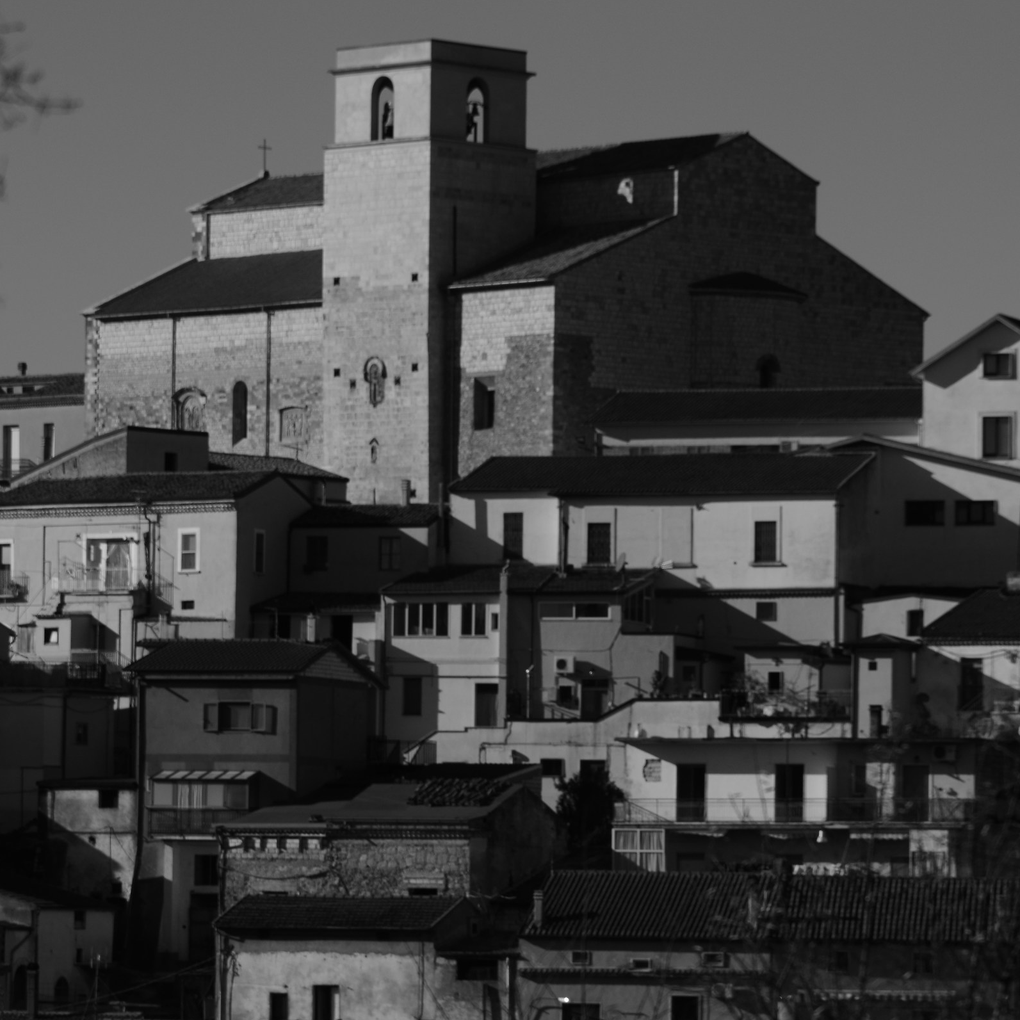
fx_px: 6401
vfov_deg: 9.1
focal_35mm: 192
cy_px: 509
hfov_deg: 9.1
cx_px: 528
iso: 100
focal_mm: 100
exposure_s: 1/1000
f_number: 8
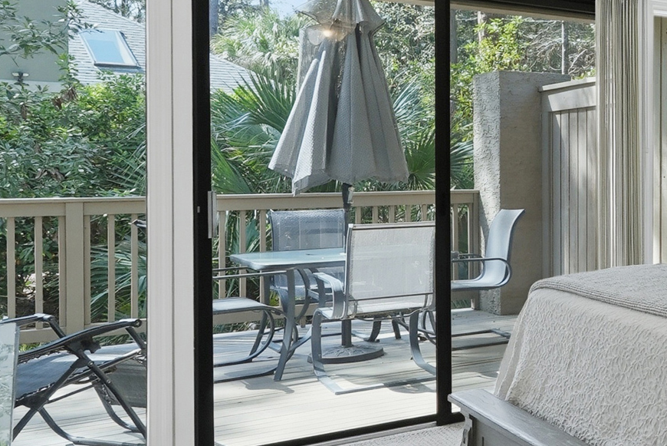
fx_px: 879
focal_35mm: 47
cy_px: 160
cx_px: 889
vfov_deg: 28.3
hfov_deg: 31.1
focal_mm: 16.5
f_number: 9
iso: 320
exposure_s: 1/60
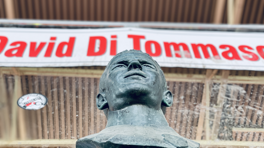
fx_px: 490
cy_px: 66
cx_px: 132
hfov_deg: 30.2
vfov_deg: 17.2
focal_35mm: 70
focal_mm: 7.5
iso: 50
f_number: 2.2
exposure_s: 1/121
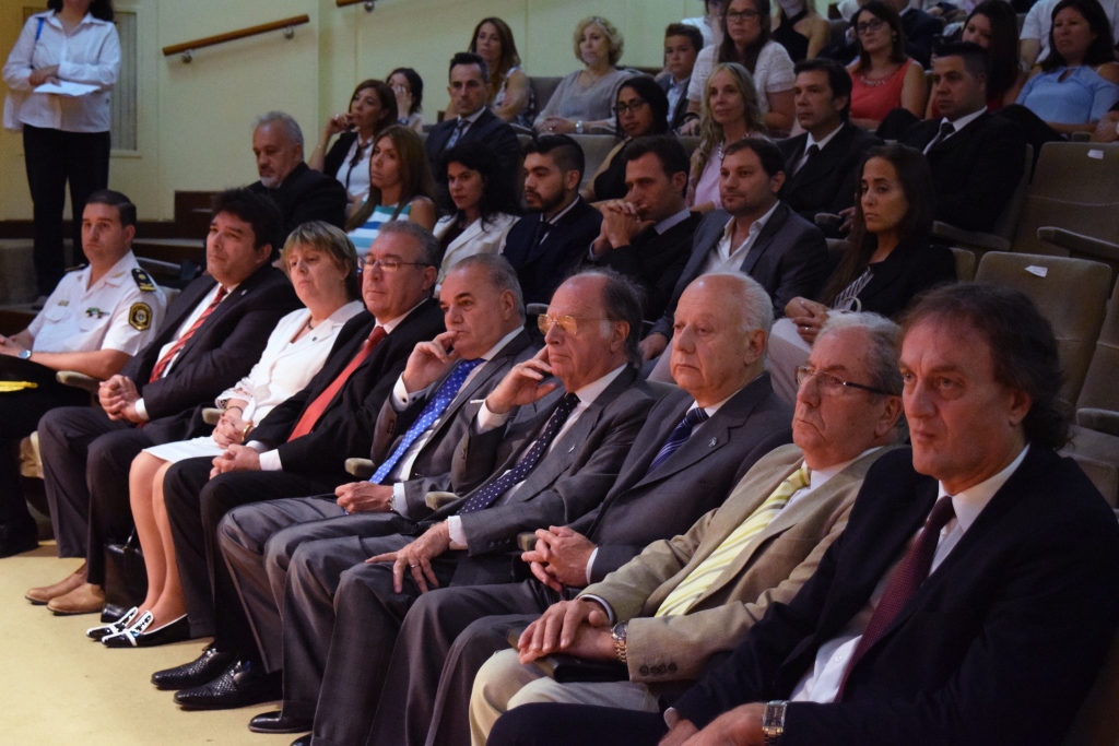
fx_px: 1865
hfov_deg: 33.4
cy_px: 373
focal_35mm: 60
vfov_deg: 22.6
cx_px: 560
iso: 6400
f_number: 5
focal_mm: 40
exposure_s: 1/25
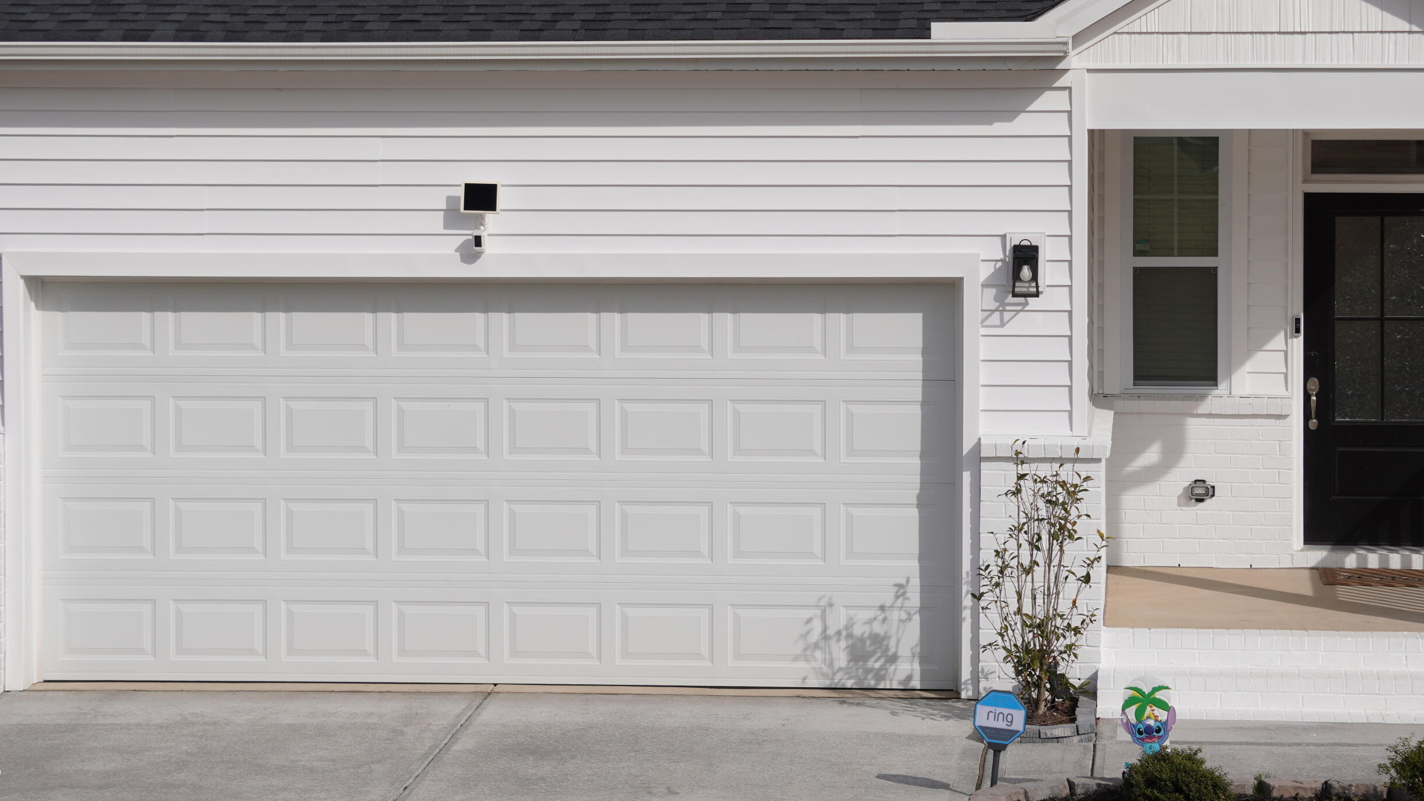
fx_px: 3989
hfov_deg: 20.2
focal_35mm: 106
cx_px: 779
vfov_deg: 11.4
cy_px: 240
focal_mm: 55
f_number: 5.6
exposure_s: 1/1250
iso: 100
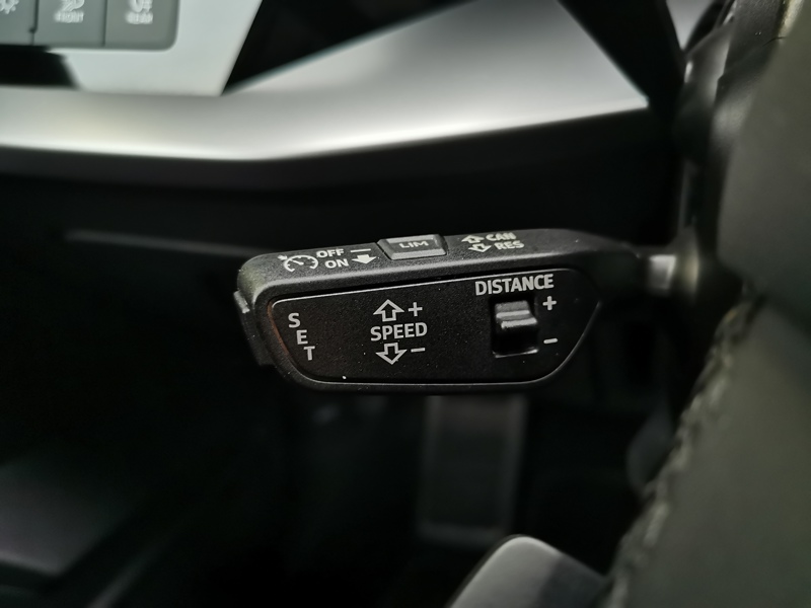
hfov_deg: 65.3
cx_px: 406
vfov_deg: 51.4
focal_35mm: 27
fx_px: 633
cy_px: 304
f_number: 1.8
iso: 500
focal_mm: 5.58
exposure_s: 1/50
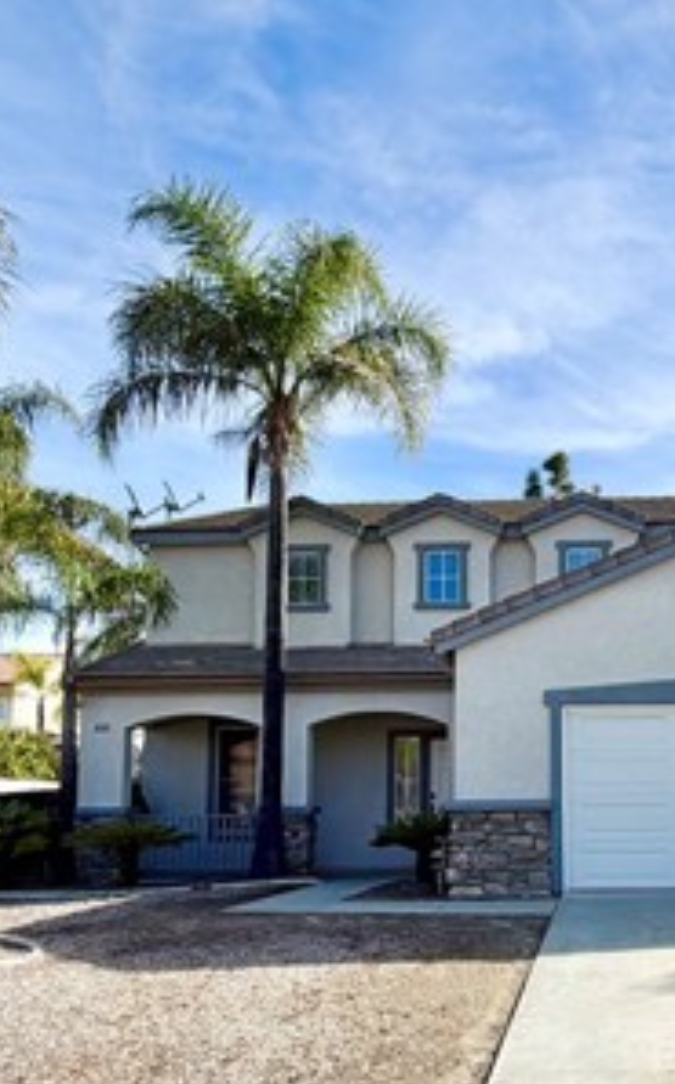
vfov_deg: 58.0
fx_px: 944
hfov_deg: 37.0
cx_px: 598
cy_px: 745
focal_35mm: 32
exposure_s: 1/942
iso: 20
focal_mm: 2.22
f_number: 2.2
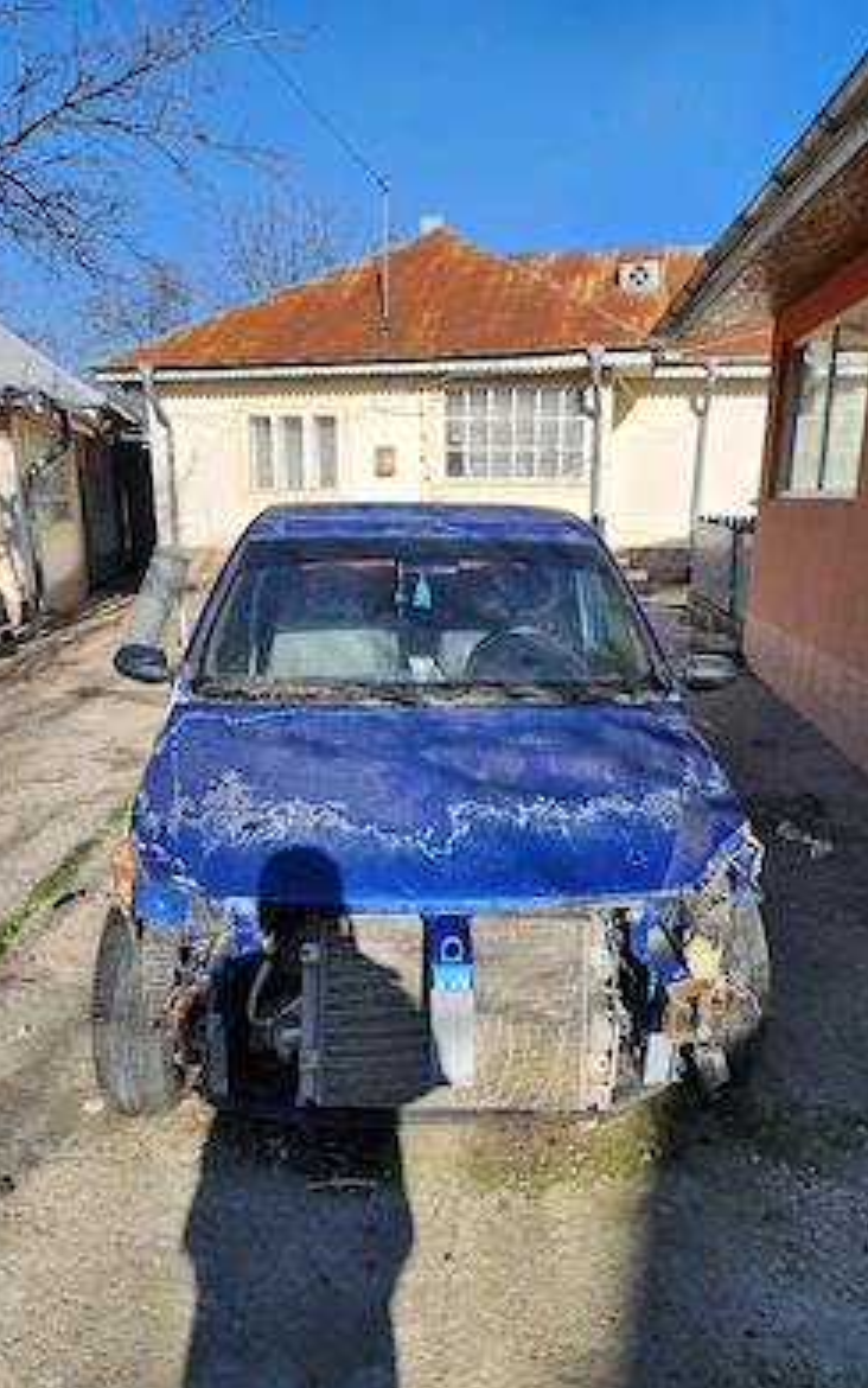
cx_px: 441
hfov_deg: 49.3
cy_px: 708
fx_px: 946
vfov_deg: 72.5
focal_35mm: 25
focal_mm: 5.4
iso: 20
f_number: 1.8
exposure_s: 1/1667
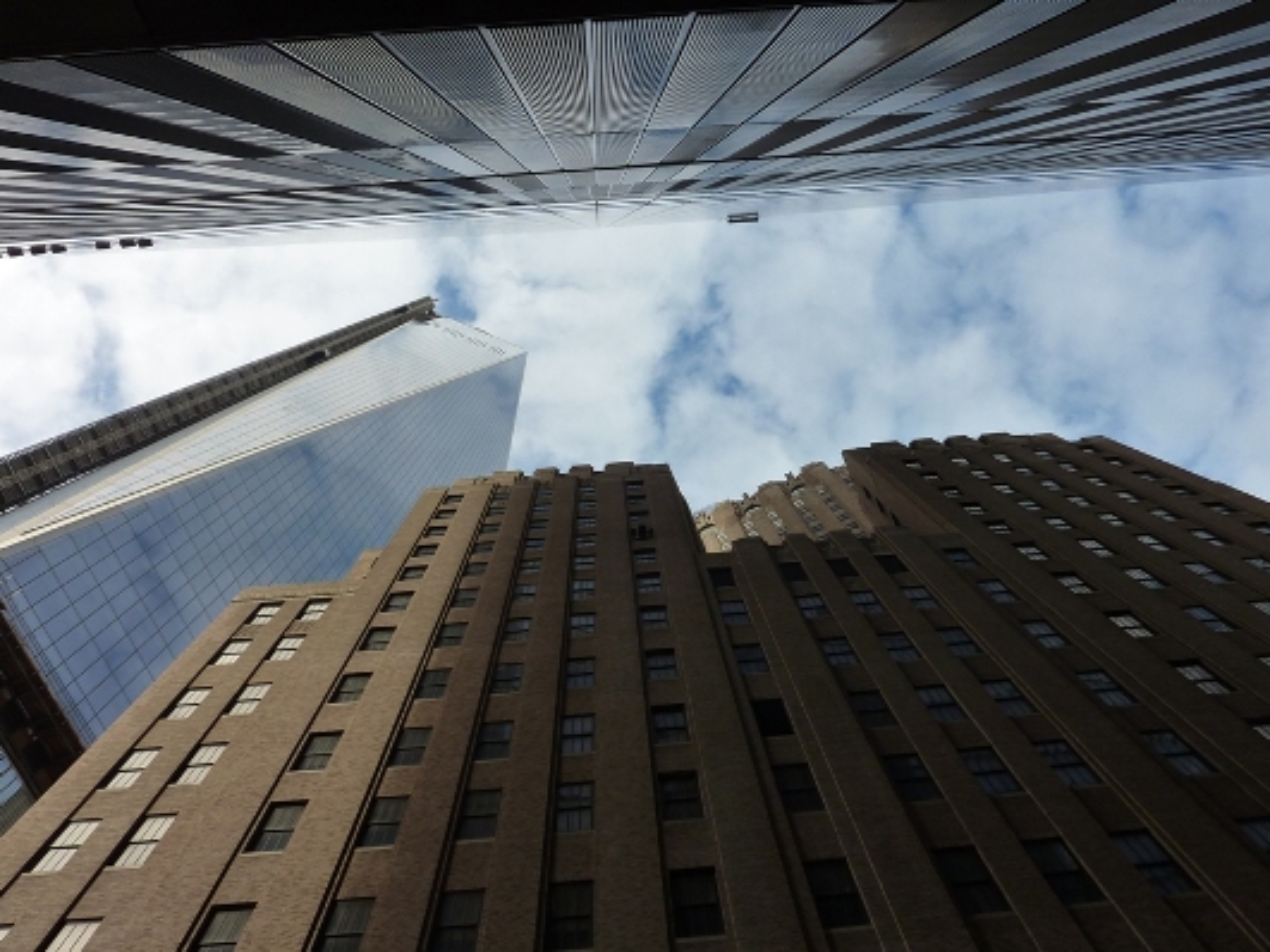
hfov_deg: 69.4
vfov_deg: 54.9
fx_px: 917
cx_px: 635
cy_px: 476
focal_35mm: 25
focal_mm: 4.1
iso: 125
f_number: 4
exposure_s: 1/500
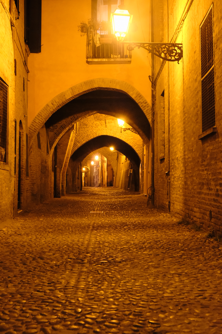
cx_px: 111
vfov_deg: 41.9
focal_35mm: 47
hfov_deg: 28.6
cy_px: 167
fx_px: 435
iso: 6400
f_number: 5
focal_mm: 31.5
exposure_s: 1/15
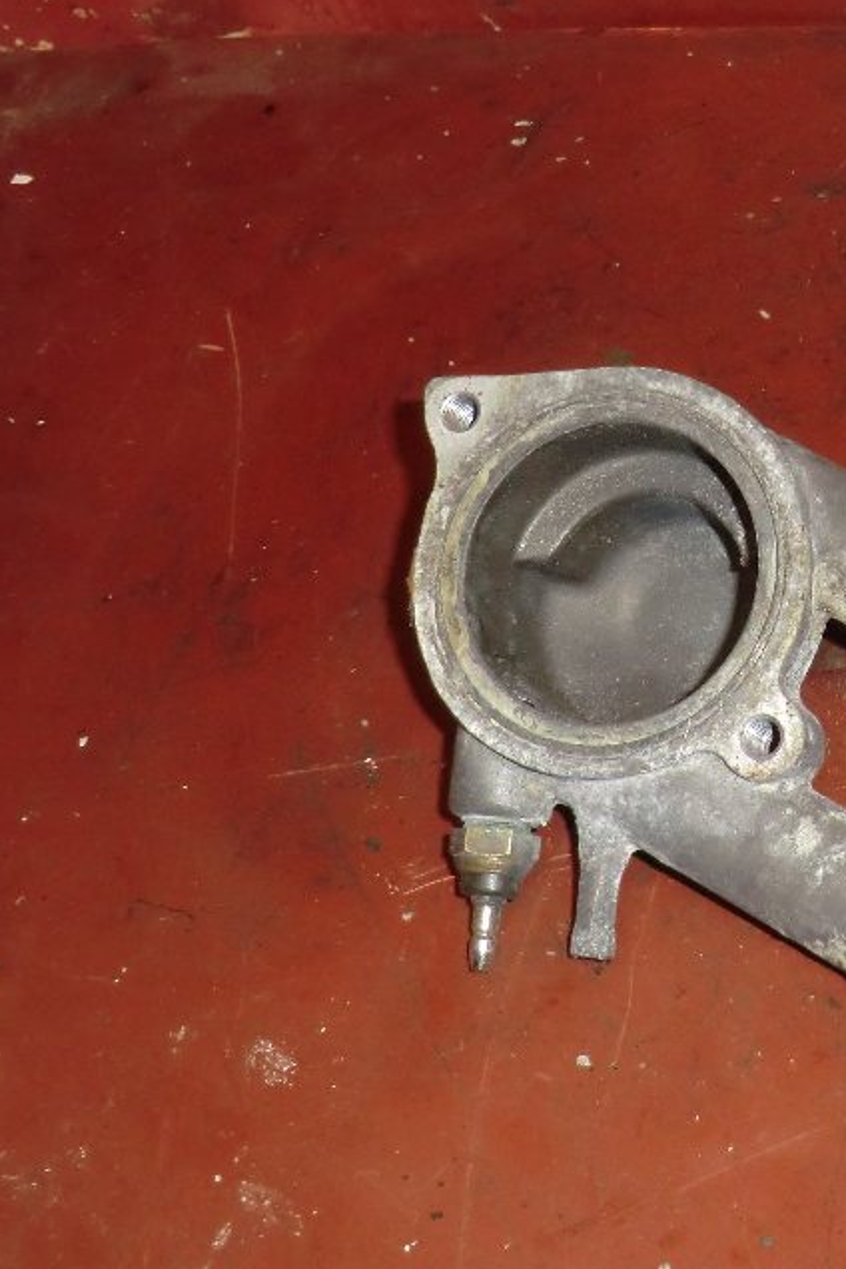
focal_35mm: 67
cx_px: 974
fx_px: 2362
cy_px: 535
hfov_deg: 19.3
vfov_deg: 30.0
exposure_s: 1/30
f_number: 3.8
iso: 400
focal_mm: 7.1
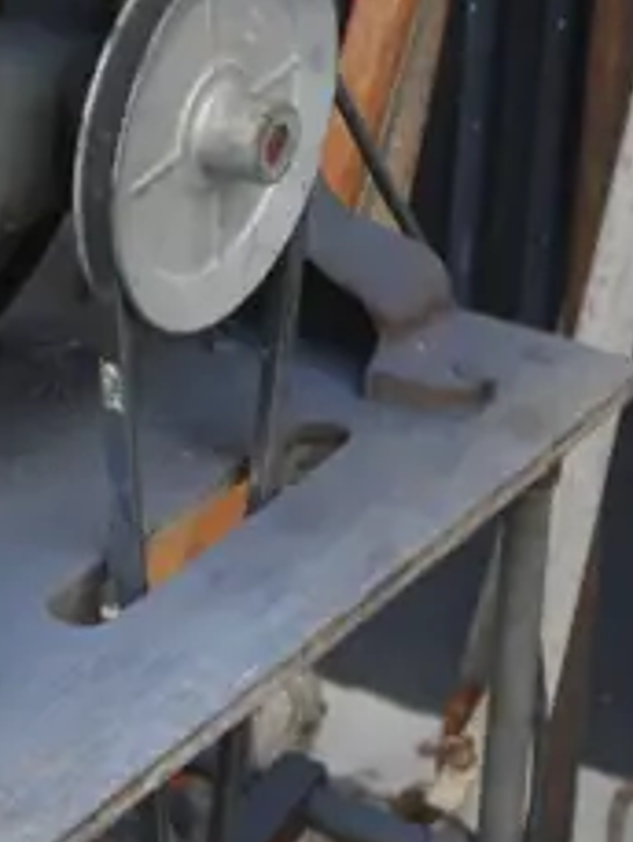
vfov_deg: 14.6
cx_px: -270
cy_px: 176
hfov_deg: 10.7
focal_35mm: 134
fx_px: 3264
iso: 200
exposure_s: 1/80
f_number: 3.6
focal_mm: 15
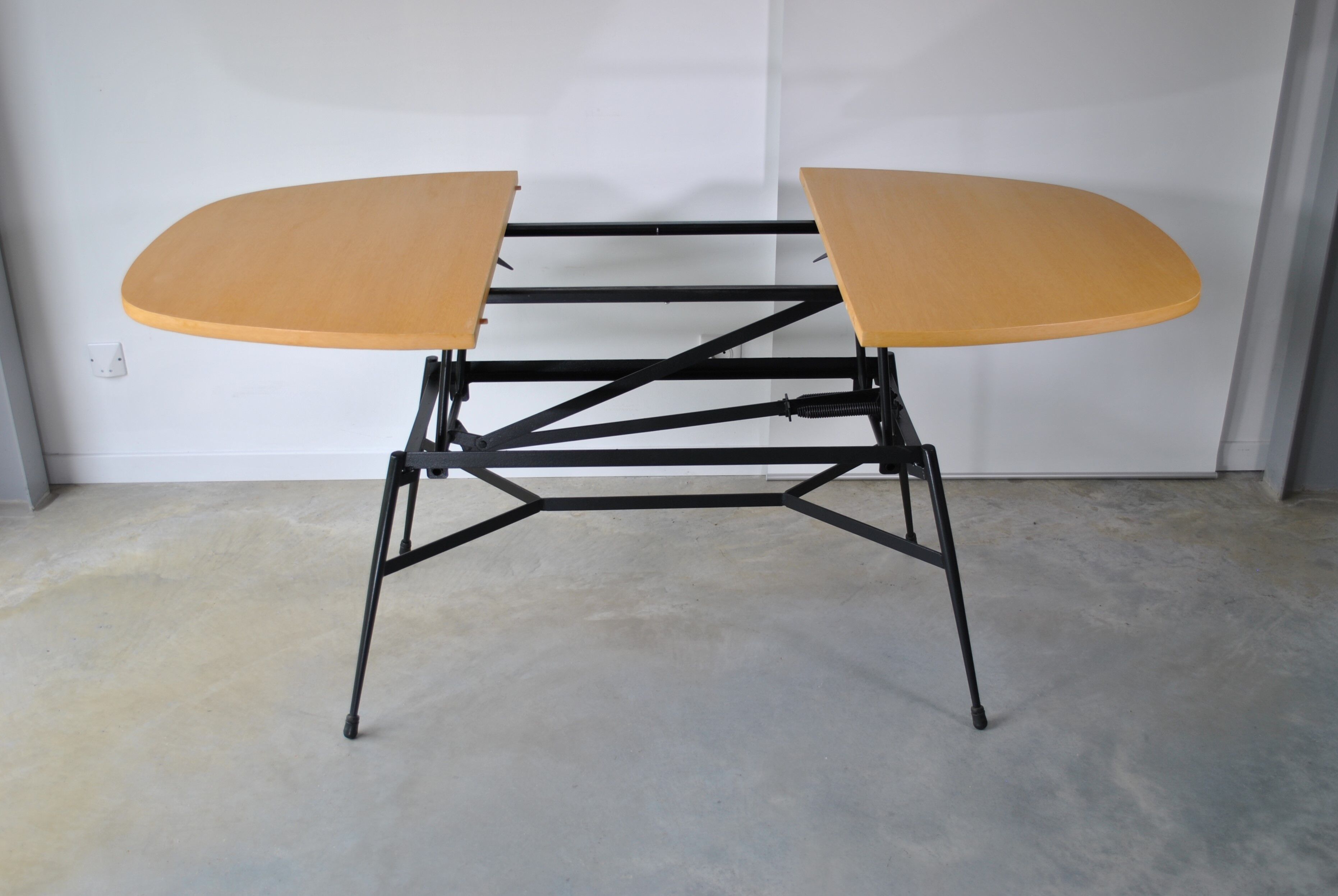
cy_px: 448
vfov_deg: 37.0
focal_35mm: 36
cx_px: 669
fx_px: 1340
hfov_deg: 53.1
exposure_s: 1/50
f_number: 4
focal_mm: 24
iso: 100
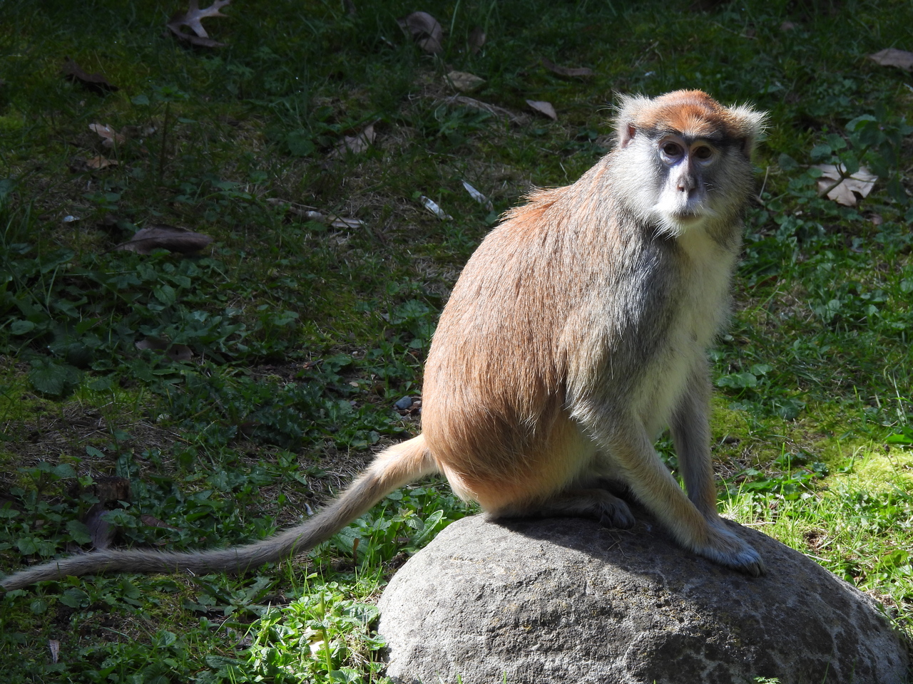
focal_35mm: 550
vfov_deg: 2.7
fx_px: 14506
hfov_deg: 3.6
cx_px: 456
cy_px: 342
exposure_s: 1/250
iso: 180
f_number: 5
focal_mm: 98.1
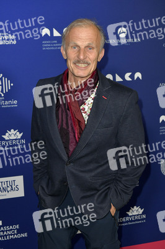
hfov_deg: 23.3
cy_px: 124
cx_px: 82
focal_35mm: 58
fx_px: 399
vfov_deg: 34.5
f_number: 5.6
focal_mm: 58
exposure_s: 1/200
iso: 2000
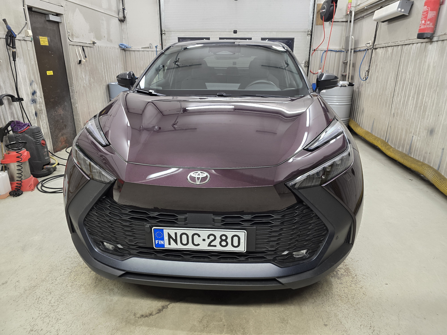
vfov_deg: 58.9
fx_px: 297
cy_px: 168
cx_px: 224
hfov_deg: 73.9
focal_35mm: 23
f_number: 1.7
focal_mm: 6.3
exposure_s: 1/100
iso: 200
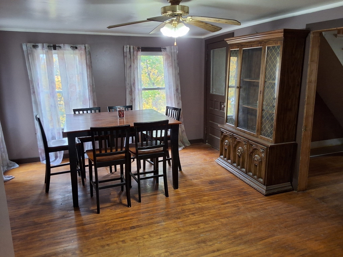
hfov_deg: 63.4
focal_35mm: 28
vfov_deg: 49.7
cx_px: 172
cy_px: 128
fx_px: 277
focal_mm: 2.91
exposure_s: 1/40
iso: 125
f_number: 1.9
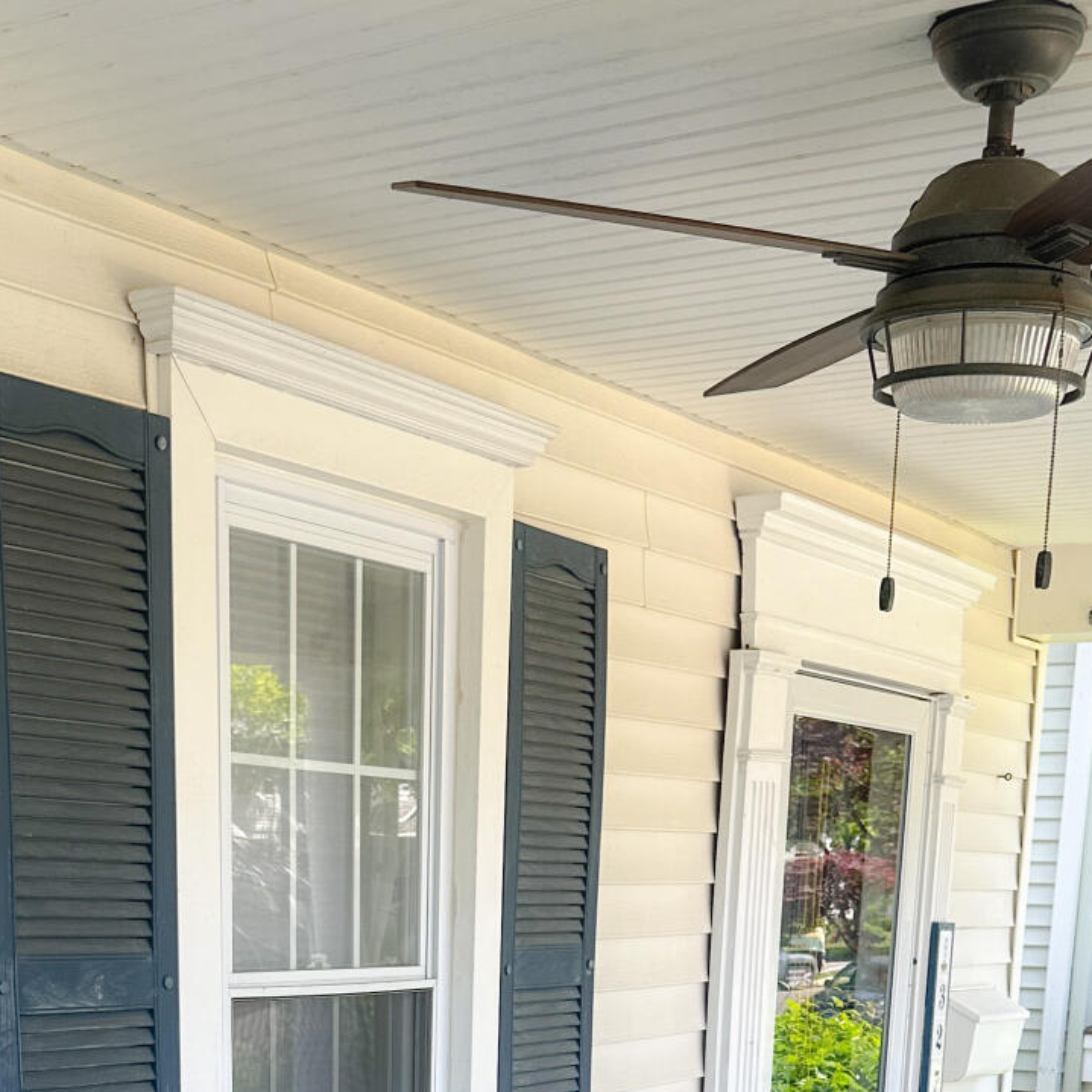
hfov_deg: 29.0
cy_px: 1373
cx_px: 430
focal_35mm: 59
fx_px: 2106
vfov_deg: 25.5
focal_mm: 6.86
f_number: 1.78
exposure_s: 1/393
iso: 80
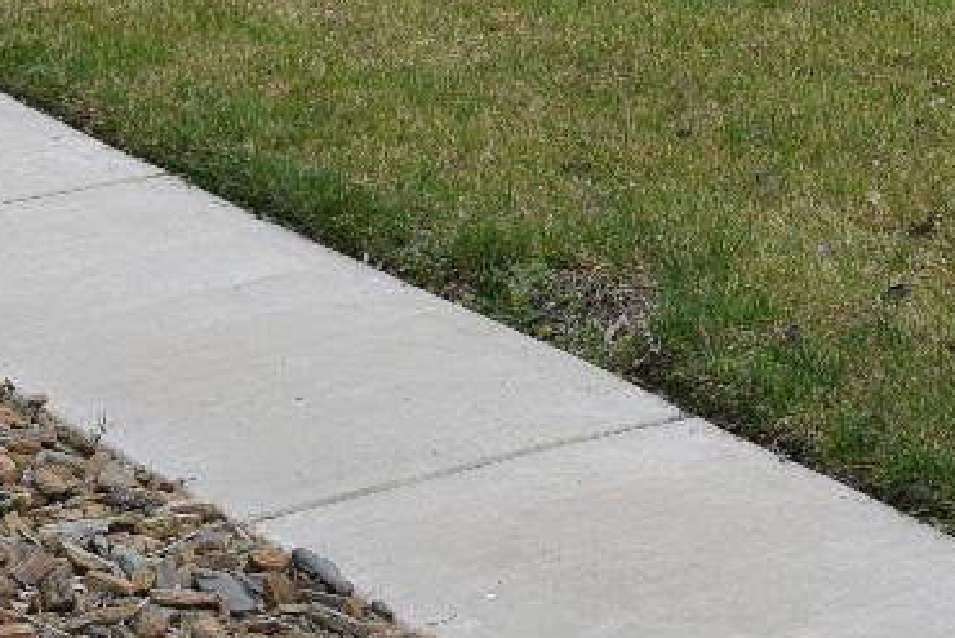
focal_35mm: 158
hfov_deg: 12.8
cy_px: -398
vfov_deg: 8.5
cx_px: 989
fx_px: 4193
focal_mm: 26
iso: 360
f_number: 8
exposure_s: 1/250
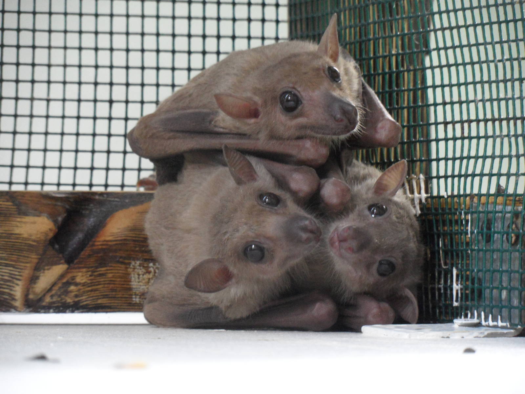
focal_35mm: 240
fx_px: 3640
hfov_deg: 8.2
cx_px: 262
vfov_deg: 6.2
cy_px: 197
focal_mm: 39.5
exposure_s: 1/10
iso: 400
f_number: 5
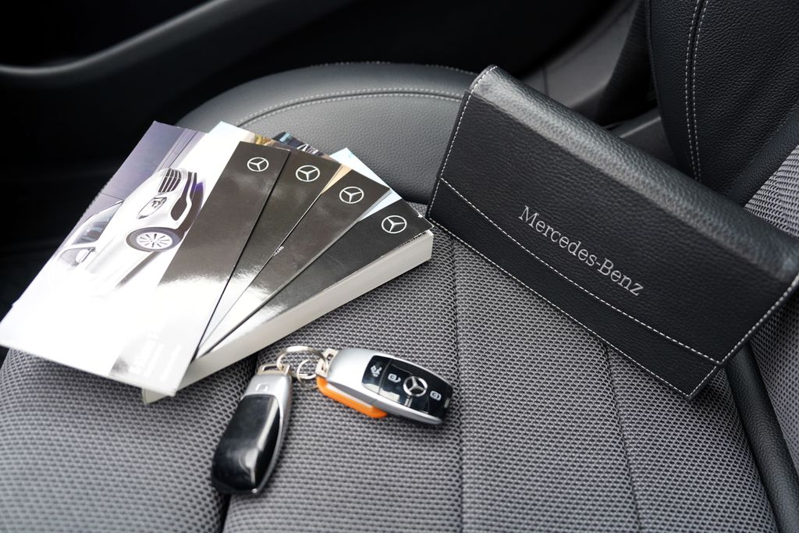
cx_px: 400
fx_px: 710
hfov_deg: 58.7
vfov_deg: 41.1
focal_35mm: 32
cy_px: 266
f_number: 2.8
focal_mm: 32
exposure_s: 1/40
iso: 100
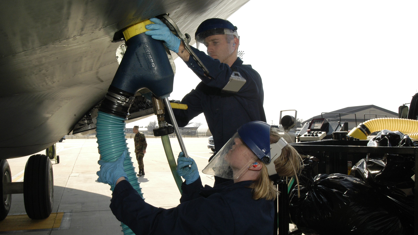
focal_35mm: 32
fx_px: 355
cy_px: 138
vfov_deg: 36.6
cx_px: 211
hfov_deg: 61.0
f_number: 13
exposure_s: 1/180
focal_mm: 20
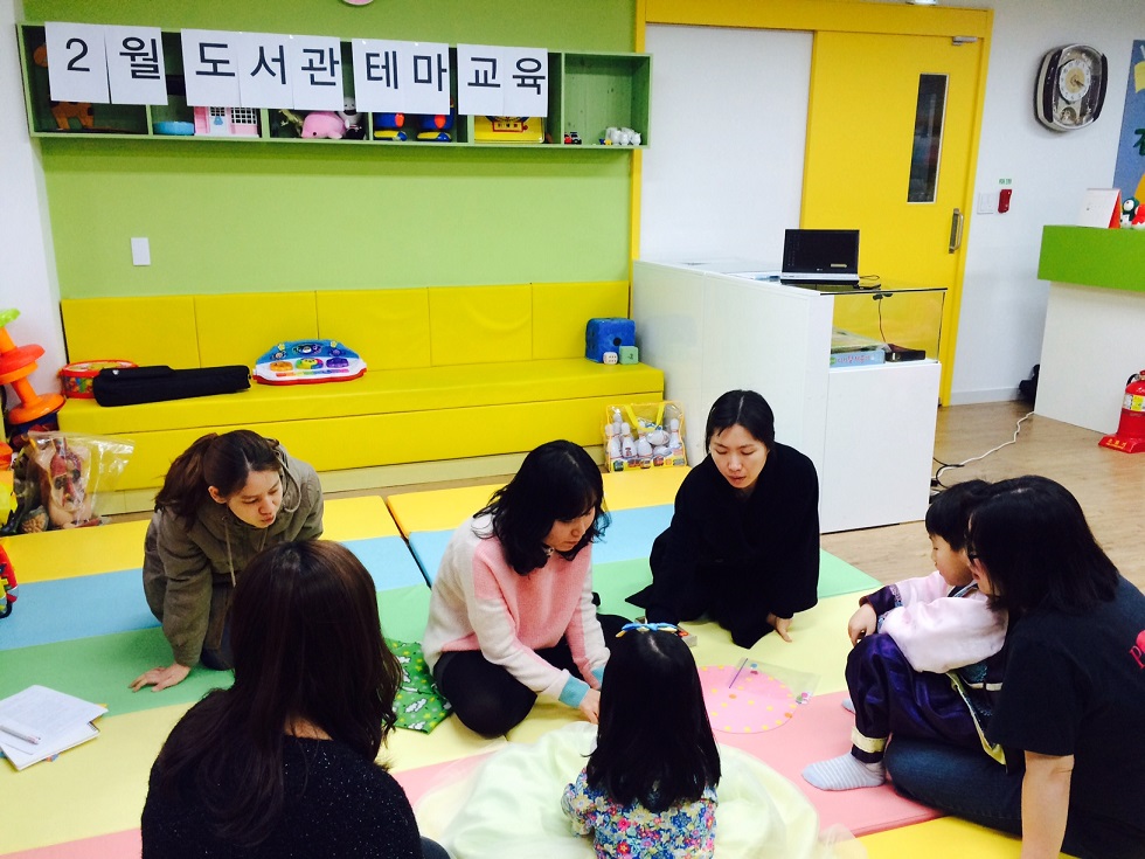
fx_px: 959
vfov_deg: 48.2
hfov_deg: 61.7
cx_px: 572
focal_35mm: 29
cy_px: 430
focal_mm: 4.15
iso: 50
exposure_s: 1/30
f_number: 2.2
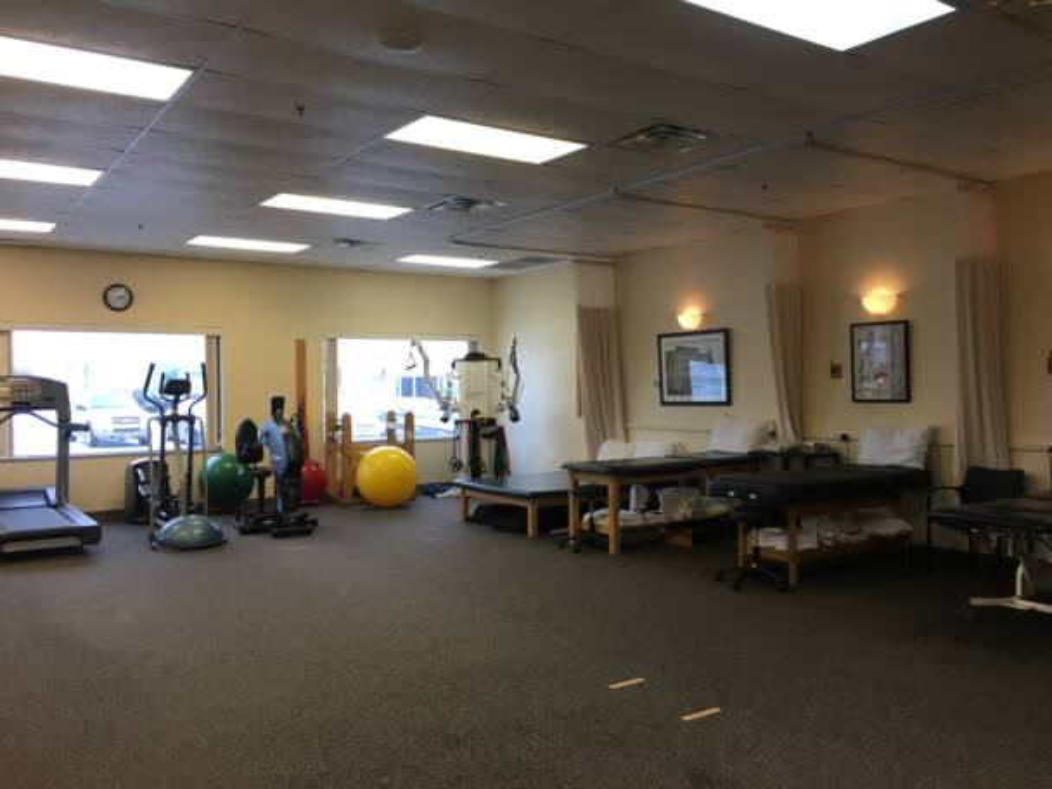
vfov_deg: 48.2
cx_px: 526
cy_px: 394
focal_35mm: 29
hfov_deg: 61.7
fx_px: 881
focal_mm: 4.15
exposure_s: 1/30
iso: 25
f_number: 2.2
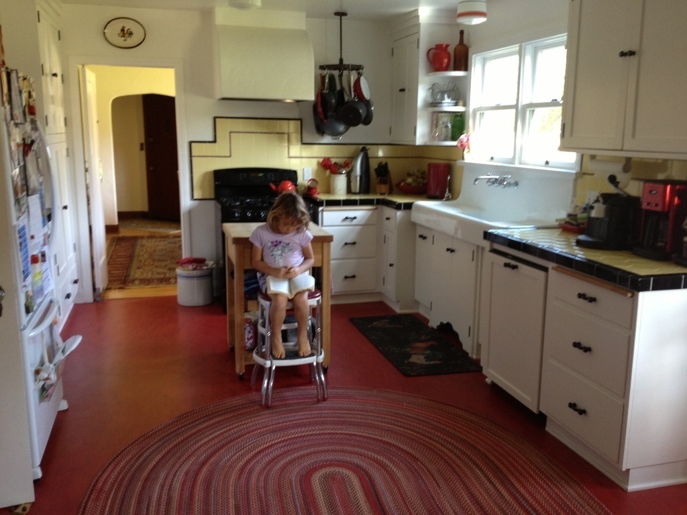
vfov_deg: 40.7
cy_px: 258
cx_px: 344
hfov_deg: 52.6
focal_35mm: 35
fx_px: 695
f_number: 2.4
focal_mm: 4.28
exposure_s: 1/20
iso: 100
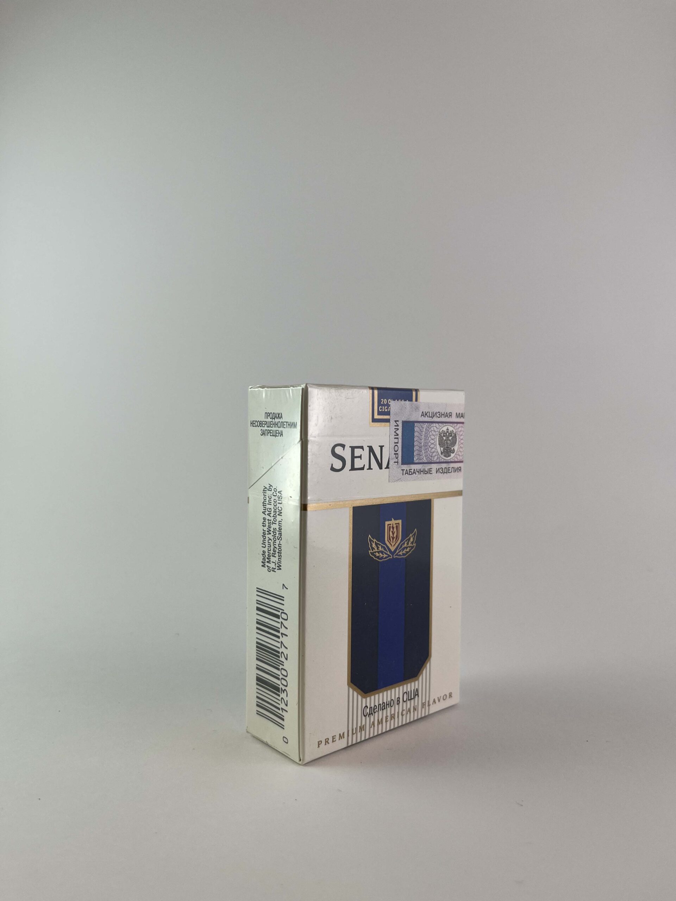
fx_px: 677
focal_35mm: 26
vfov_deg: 67.3
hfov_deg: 53.1
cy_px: 450
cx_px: 338
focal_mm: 5.1
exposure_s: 1/432
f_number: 1.6
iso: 50
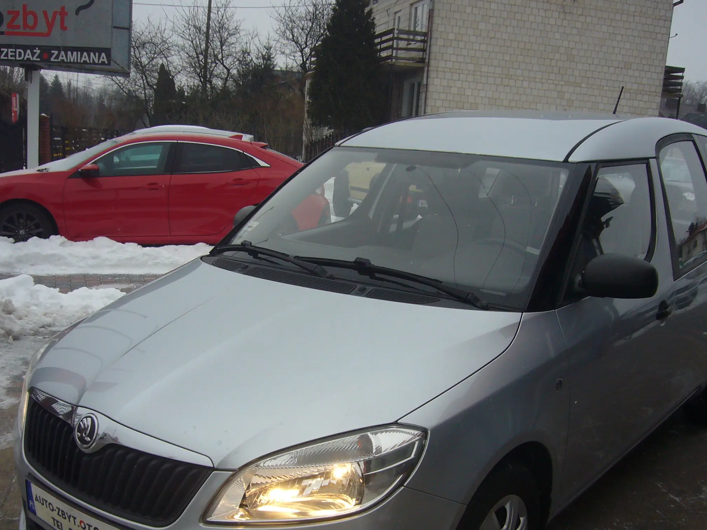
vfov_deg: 36.4
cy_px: 359
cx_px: 348
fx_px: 796
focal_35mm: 39
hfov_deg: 47.9
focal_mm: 4.6
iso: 80
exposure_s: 1/200
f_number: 2.8
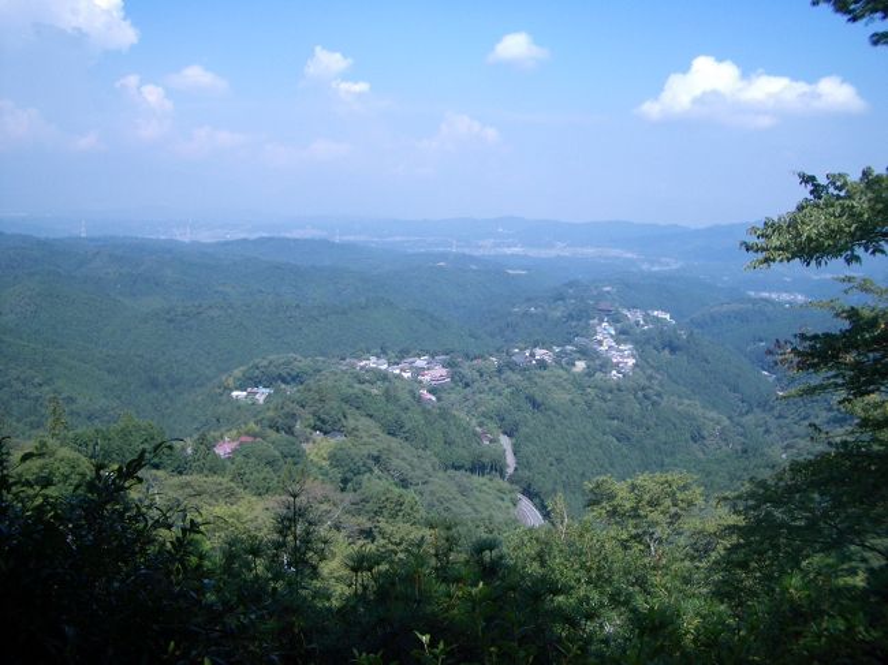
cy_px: 332
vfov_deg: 40.7
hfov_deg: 52.6
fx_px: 898
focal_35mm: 35
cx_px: 444
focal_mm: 5.8
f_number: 4.3
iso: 50
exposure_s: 1/400
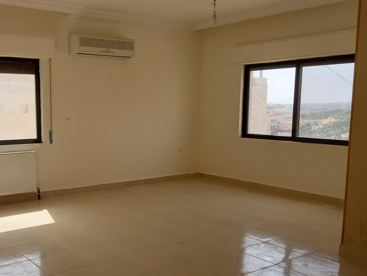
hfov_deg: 45.7
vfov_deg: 35.9
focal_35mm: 40
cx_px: 107
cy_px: 163
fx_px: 424
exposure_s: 1/111
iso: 25
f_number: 2
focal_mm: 4.6
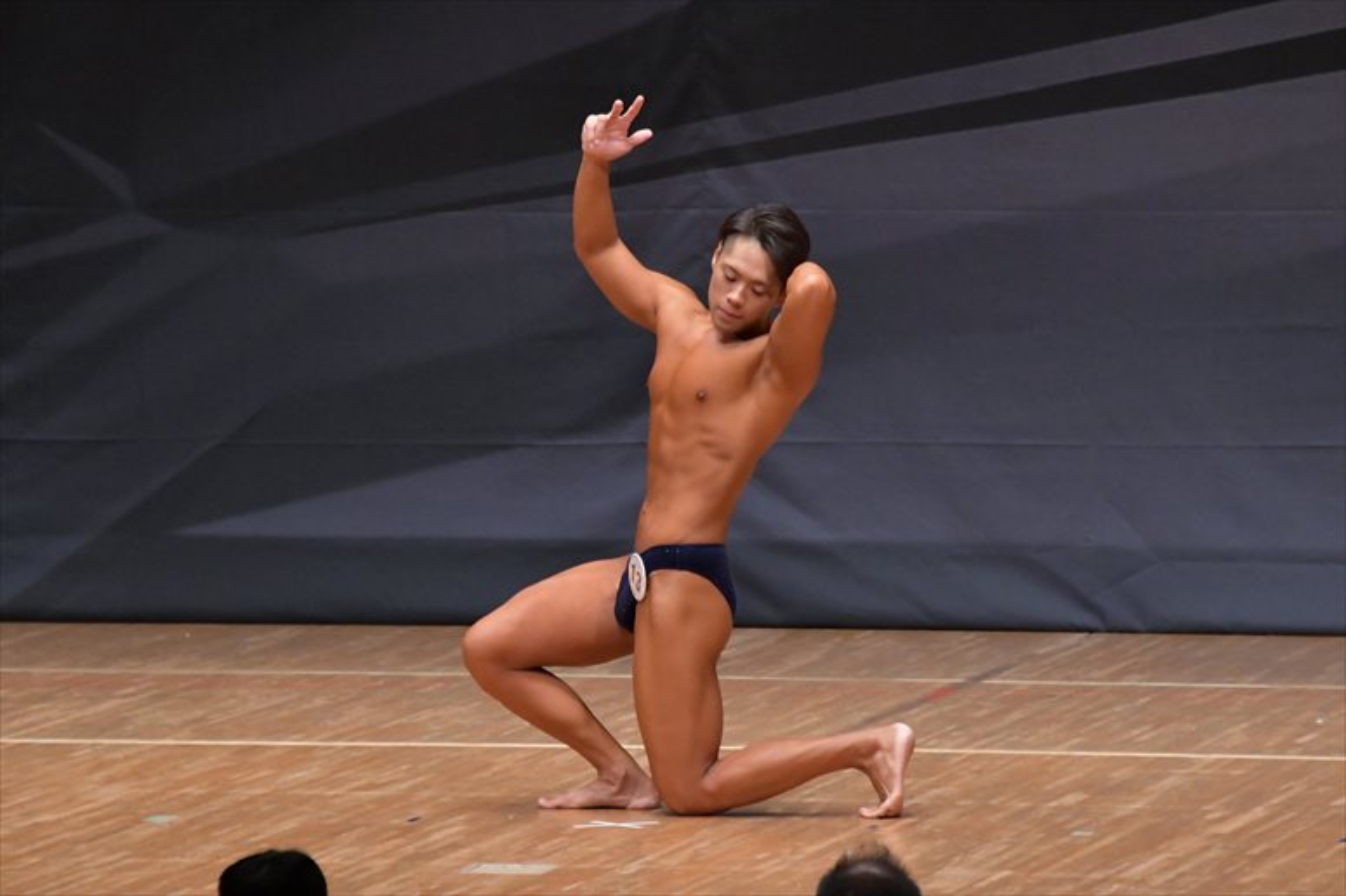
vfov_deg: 4.6
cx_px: 673
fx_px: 11211
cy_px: 448
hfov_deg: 6.9
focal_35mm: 300
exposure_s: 1/400
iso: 6400
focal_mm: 200
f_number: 5.6
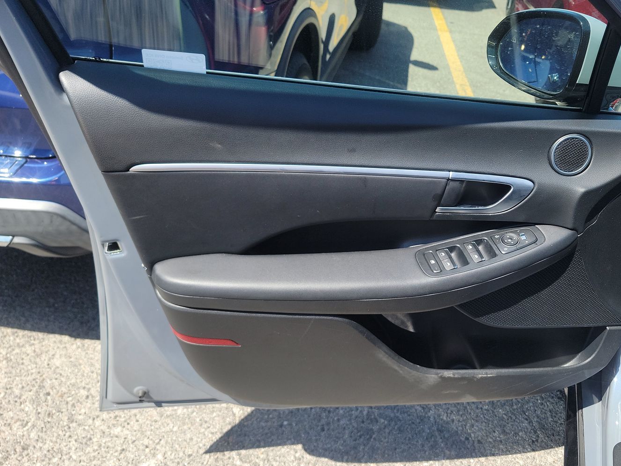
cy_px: 251
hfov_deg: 61.1
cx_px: 375
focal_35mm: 29
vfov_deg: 48.2
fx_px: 520
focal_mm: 6.7
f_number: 1.8
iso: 50
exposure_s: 1/300
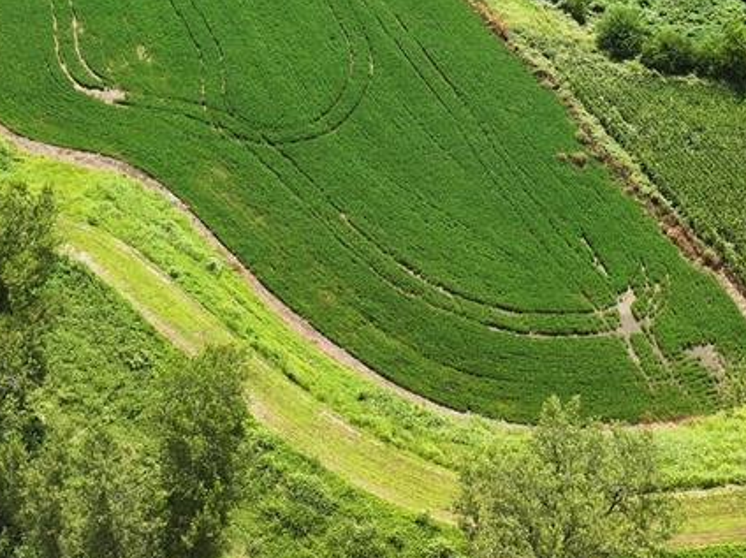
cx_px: 311
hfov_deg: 33.2
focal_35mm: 58
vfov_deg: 23.5
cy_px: -65
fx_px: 1249
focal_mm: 12.29
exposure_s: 1/1250
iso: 100
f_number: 2.8
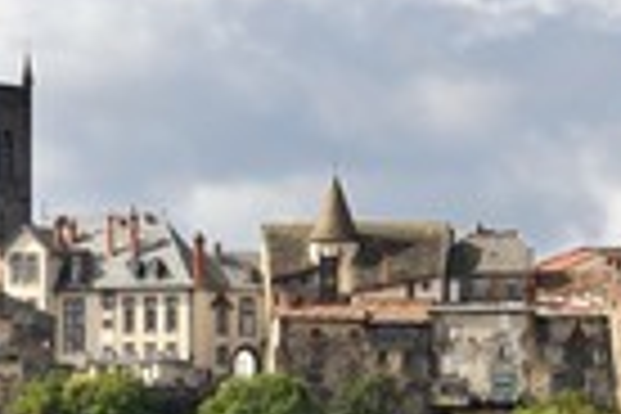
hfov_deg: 3.6
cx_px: -176
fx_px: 9745
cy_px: 500
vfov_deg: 2.4
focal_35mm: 565
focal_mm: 185
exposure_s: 1/320
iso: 400
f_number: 14
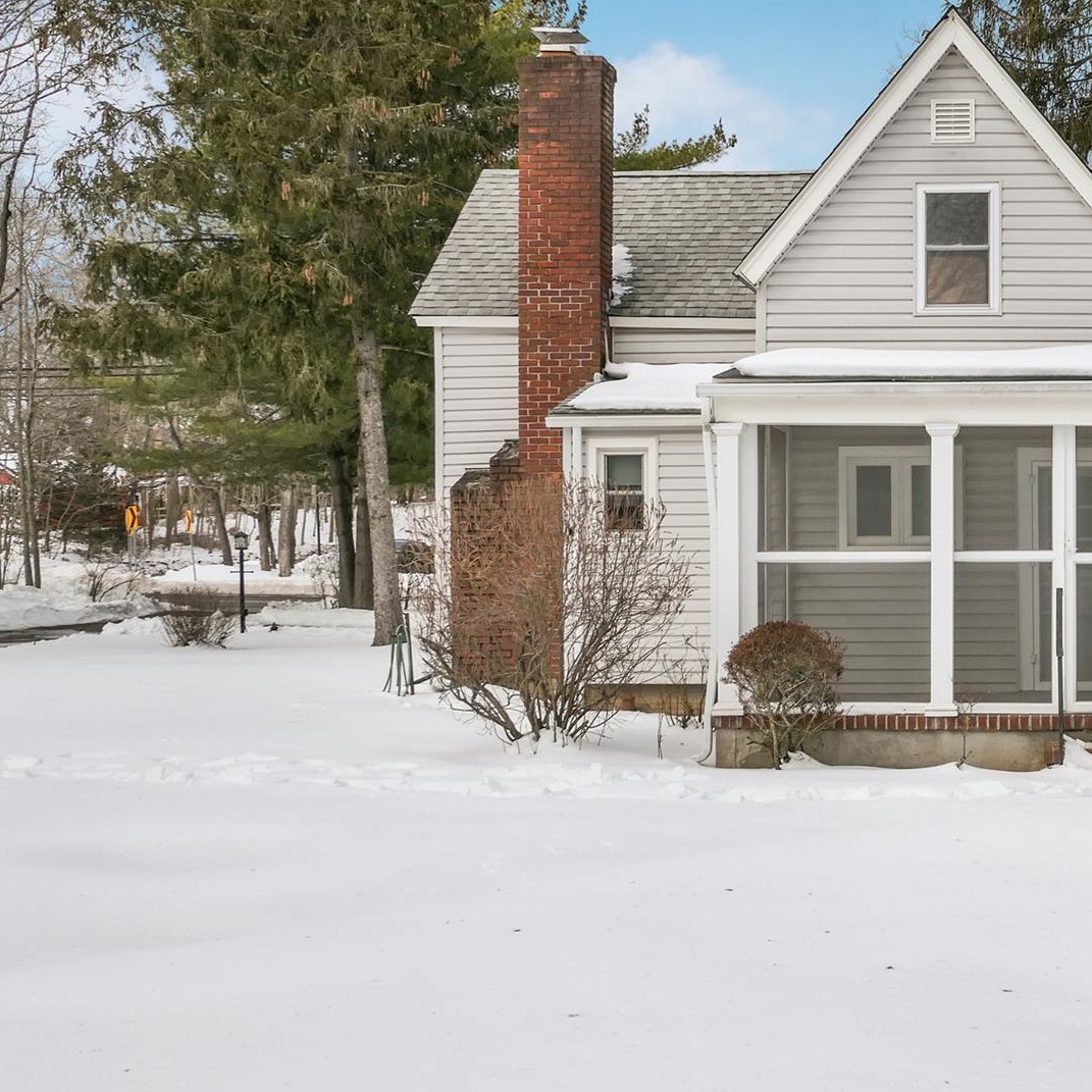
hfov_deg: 31.6
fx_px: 1856
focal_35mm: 52
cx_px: 927
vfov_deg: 32.8
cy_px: 544
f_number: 4.5
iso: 125
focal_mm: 11.8
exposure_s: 1/1600
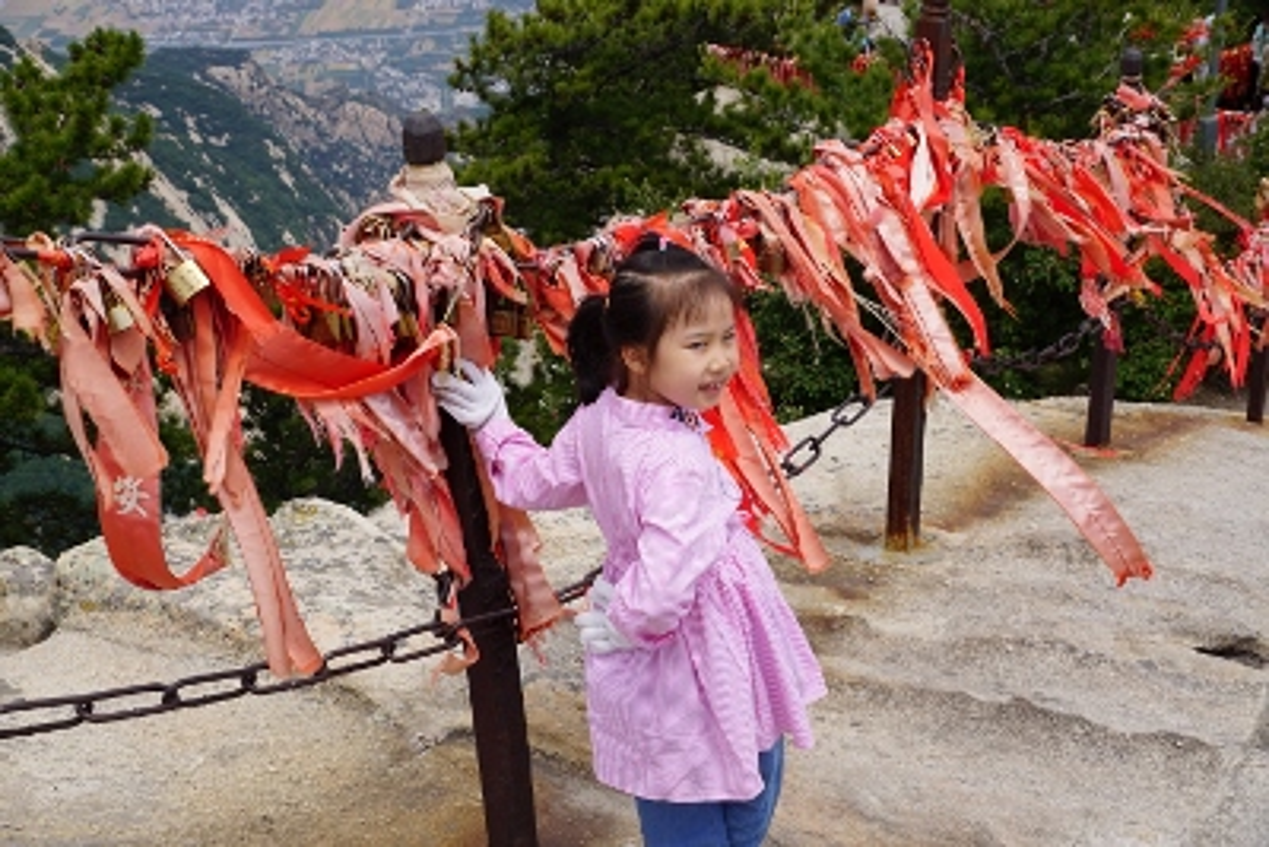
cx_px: 634
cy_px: 424
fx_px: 1851
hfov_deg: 37.8
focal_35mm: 52
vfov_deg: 25.8
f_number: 11
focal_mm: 35
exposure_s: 1/200
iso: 100
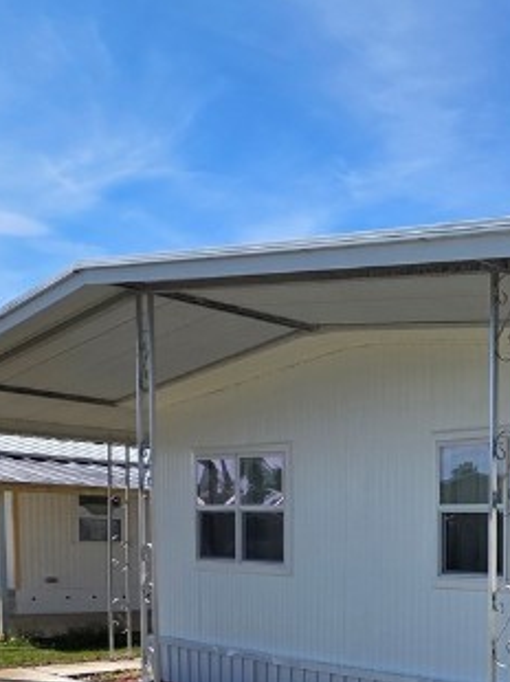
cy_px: 612
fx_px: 846
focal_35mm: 43
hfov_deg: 24.8
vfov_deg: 40.6
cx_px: 787
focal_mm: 2.2
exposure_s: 1/2483
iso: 40
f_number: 1.9
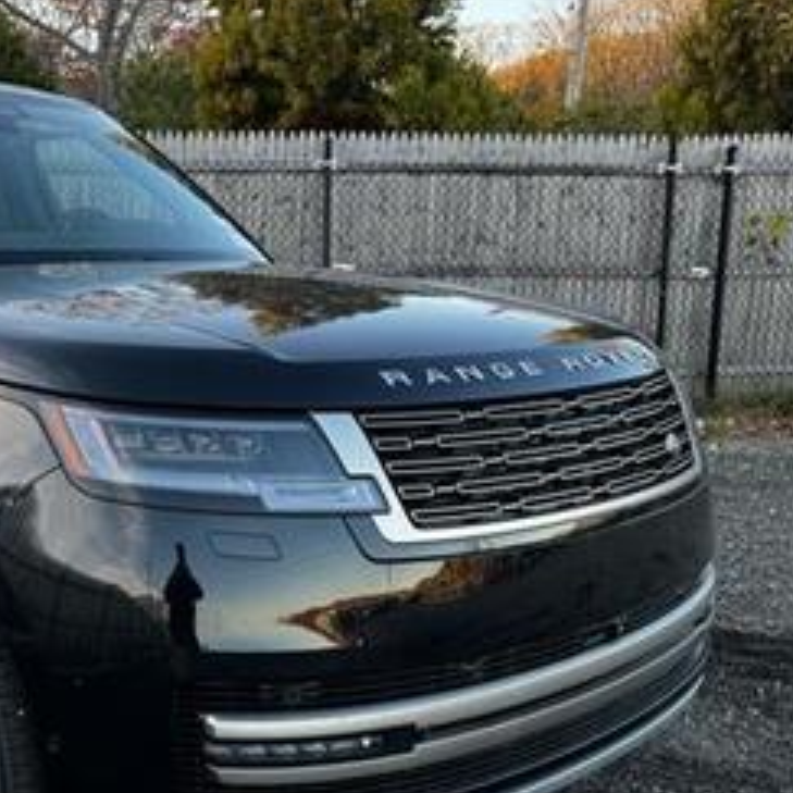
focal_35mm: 44
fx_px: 1140
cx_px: 52
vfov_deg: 38.2
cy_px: 470
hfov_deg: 35.6
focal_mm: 6.76
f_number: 1.78
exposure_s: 1/157
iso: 64
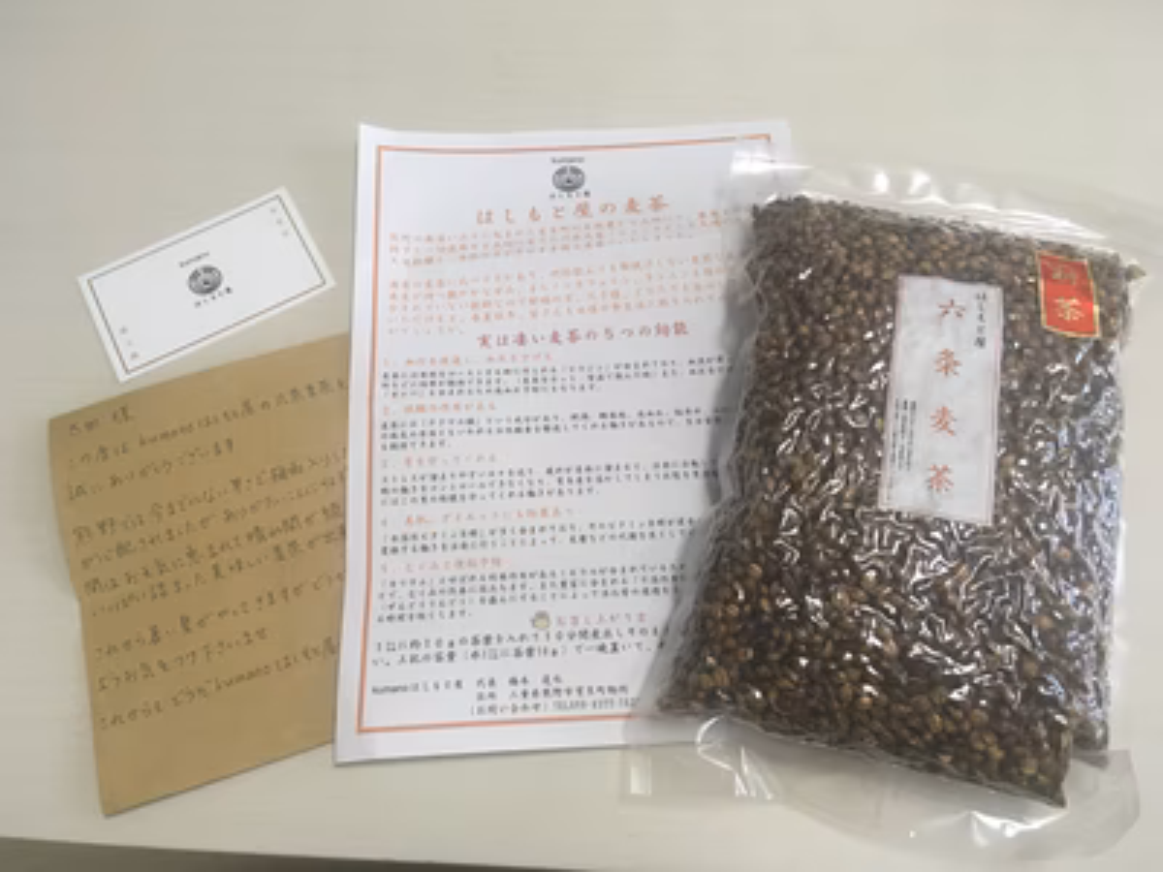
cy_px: 436
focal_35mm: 29
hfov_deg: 61.7
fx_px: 974
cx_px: 582
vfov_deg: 48.2
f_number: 2.2
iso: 80
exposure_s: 1/30
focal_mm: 4.15
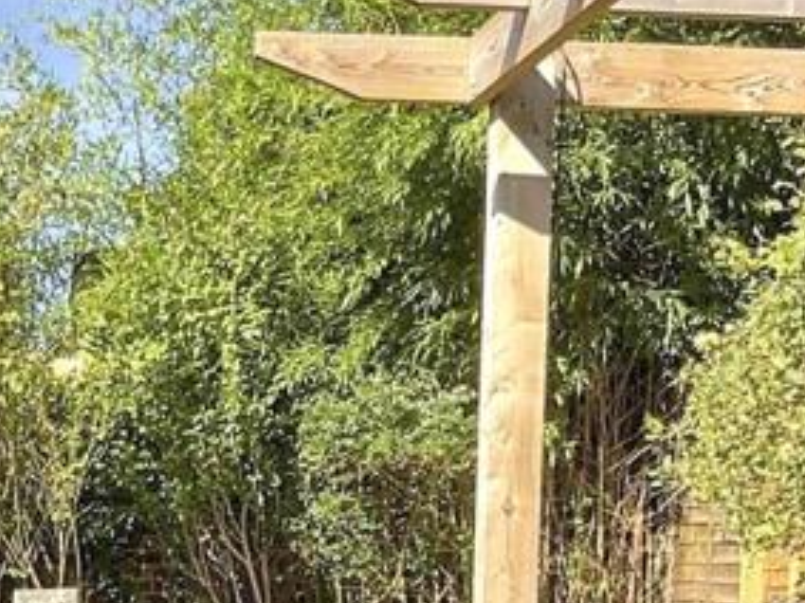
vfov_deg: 13.5
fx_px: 2441
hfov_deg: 17.6
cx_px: -230
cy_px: 805
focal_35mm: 105
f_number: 1.8
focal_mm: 3
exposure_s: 1/850
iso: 16
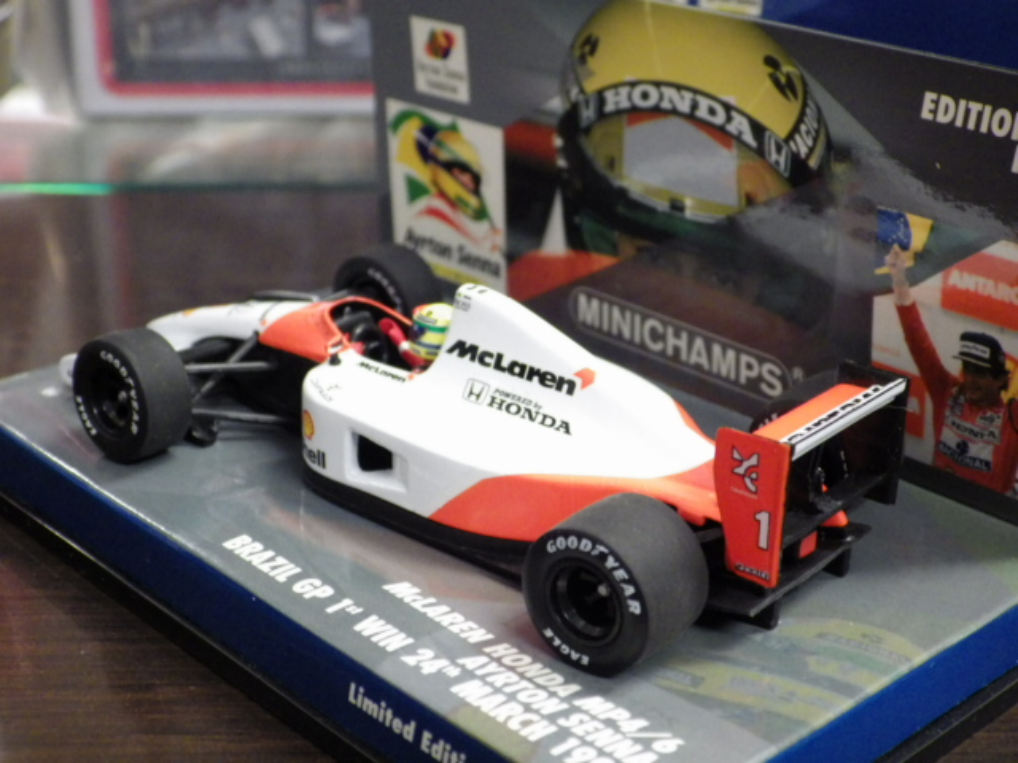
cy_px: 382
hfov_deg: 32.7
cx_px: 509
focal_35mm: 59
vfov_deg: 24.8
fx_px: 1735
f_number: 4
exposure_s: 1/25
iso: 800
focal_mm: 10.7
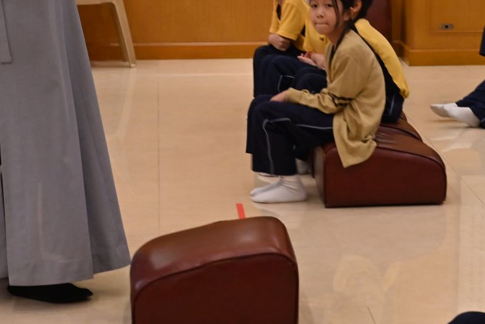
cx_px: 496
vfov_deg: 12.2
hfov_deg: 17.8
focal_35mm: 112
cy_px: 120
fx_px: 1510
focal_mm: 40
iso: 1600
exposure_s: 1/60
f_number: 11
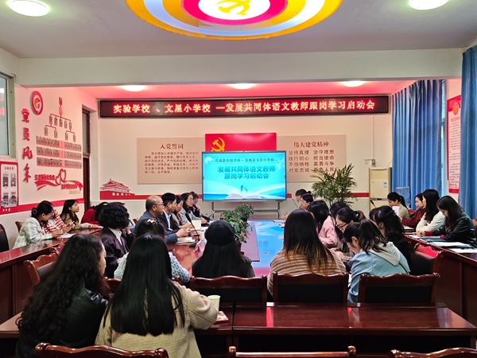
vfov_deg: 45.4
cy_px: 179
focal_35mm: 31
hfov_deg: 58.4
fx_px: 427
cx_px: 238
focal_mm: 6.55
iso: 2000
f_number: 1.62
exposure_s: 1/168
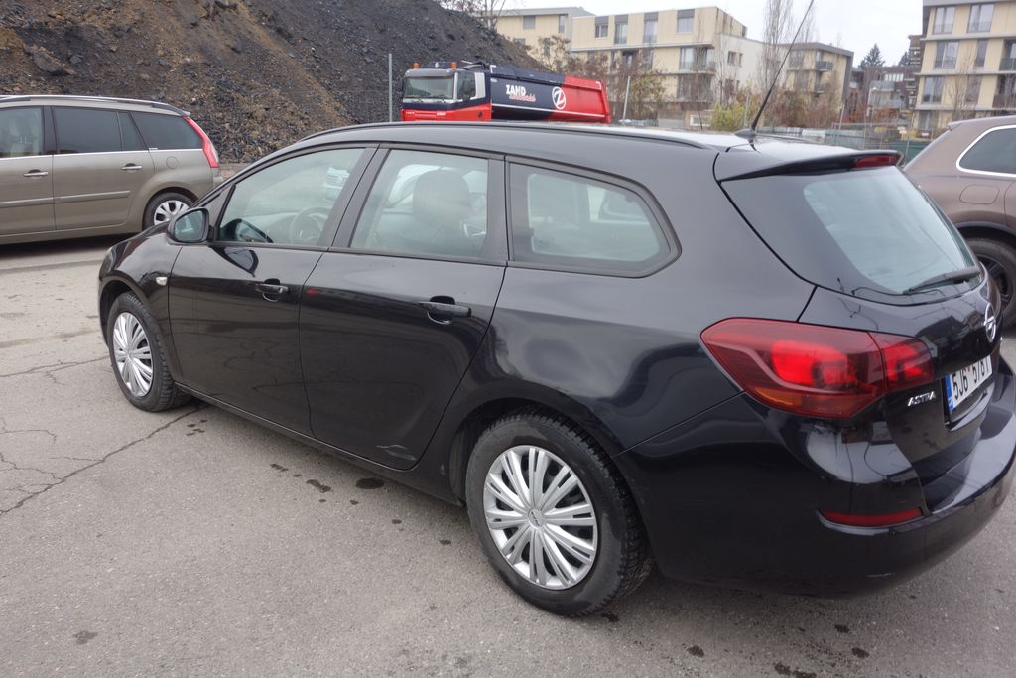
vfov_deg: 46.4
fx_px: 790
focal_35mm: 28
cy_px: 339
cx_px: 508
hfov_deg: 65.5
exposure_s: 1/30
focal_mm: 10.4
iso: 125
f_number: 7.1
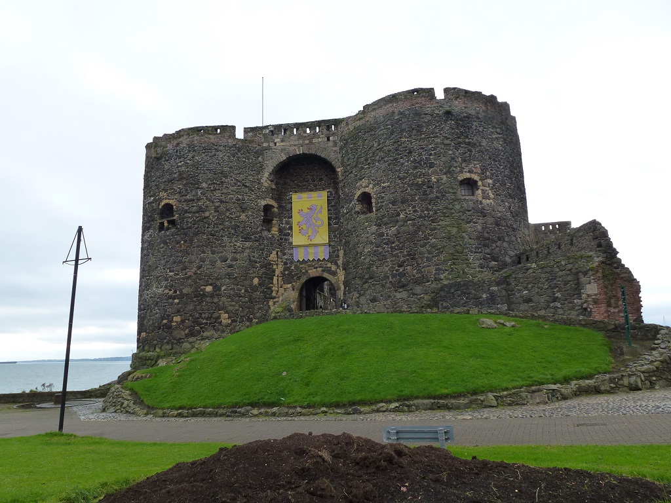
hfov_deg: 71.6
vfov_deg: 56.8
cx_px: 336
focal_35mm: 24
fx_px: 465
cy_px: 252
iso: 160
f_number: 4
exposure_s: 1/200
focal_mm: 4.3
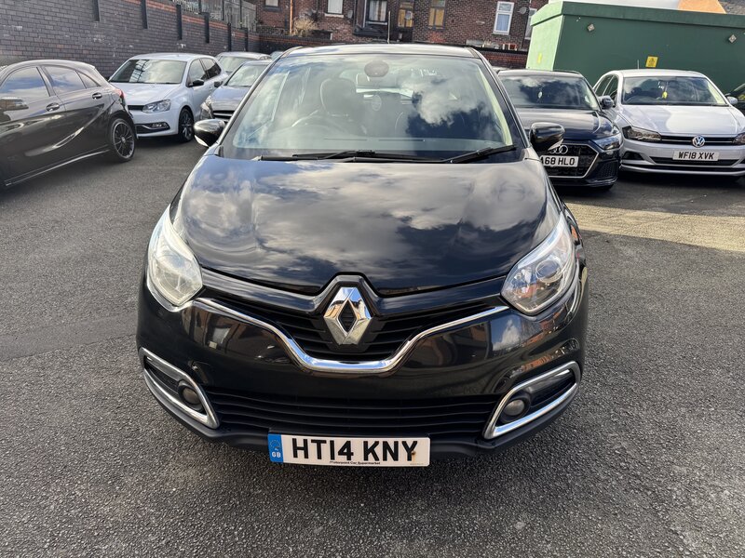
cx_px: 372
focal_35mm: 24
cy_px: 279
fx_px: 517
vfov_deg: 56.8
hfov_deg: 71.6
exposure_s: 1/615
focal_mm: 6.76
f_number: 1.78
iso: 80
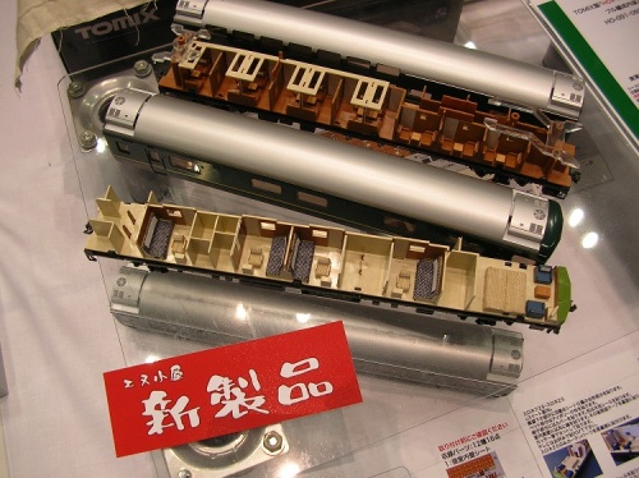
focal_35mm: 35
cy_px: 239
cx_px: 320
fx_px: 645
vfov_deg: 40.6
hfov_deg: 52.7
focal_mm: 5.8
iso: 50
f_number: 2.8
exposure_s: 1/29.4
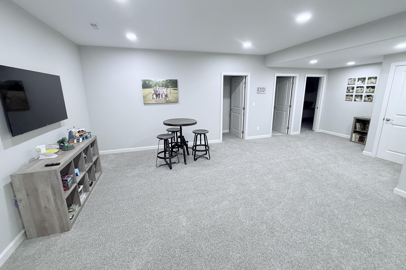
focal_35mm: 15
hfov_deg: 100.4
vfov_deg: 77.3
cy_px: 128
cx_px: 199
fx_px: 169
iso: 200
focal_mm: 2.22
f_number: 2.2
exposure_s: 1/60
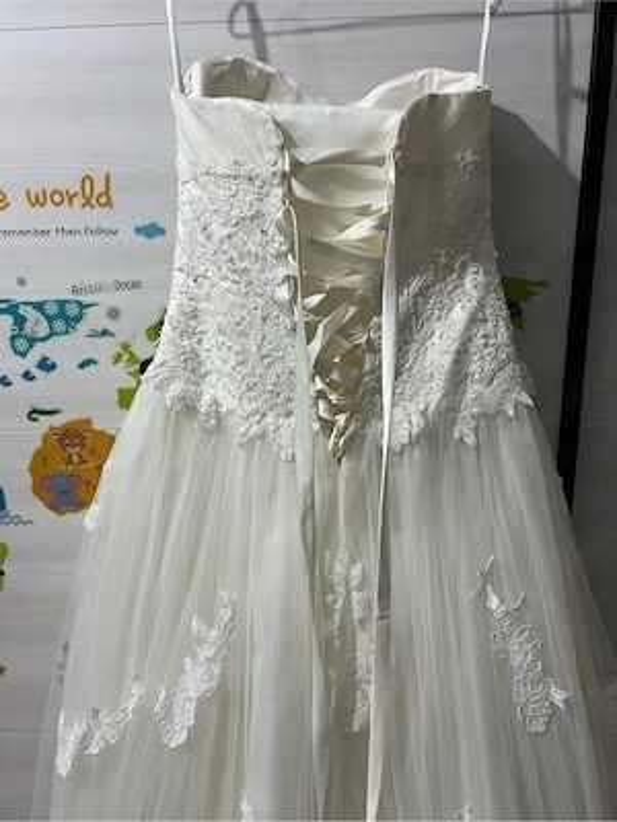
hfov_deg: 53.1
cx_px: 308
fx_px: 618
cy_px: 411
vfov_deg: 67.3
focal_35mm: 26
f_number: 1.5
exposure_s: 1/50
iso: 100
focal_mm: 5.7
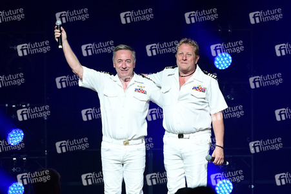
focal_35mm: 200
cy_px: 97
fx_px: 1615
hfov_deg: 10.3
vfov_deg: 6.9
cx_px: 146
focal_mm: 200
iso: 3200
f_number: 4.5
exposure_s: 1/320
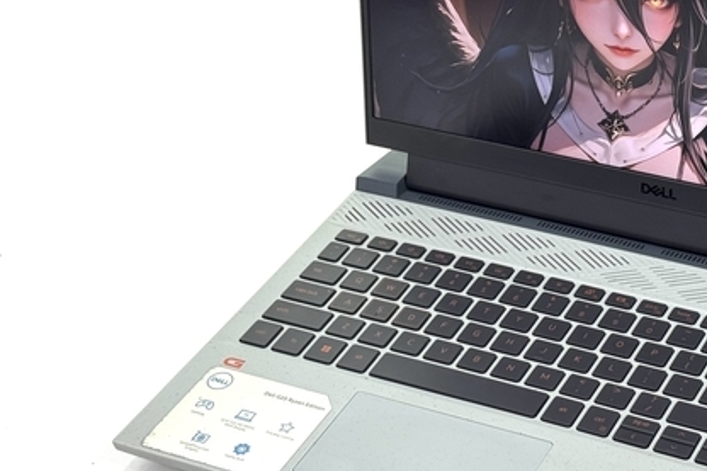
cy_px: 189
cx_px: 629
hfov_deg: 20.8
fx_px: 1884
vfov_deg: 14.2
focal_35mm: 96
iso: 64
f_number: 1.78
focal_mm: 6.76
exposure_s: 1/100
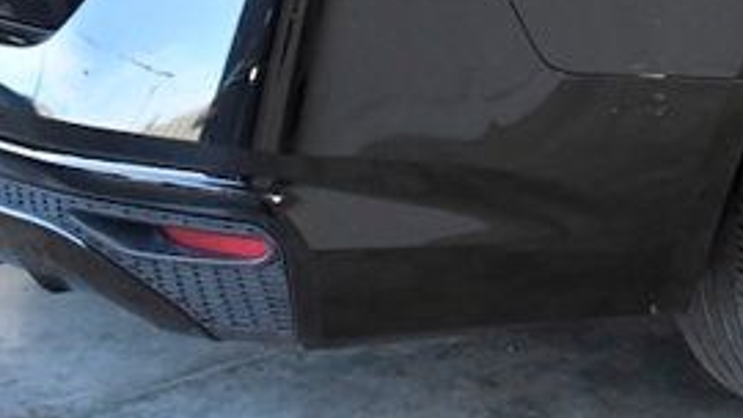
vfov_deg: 8.8
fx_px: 2660
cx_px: 749
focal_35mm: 135
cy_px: -221
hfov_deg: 15.6
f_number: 3.8
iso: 2500
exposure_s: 1/640
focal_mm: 23
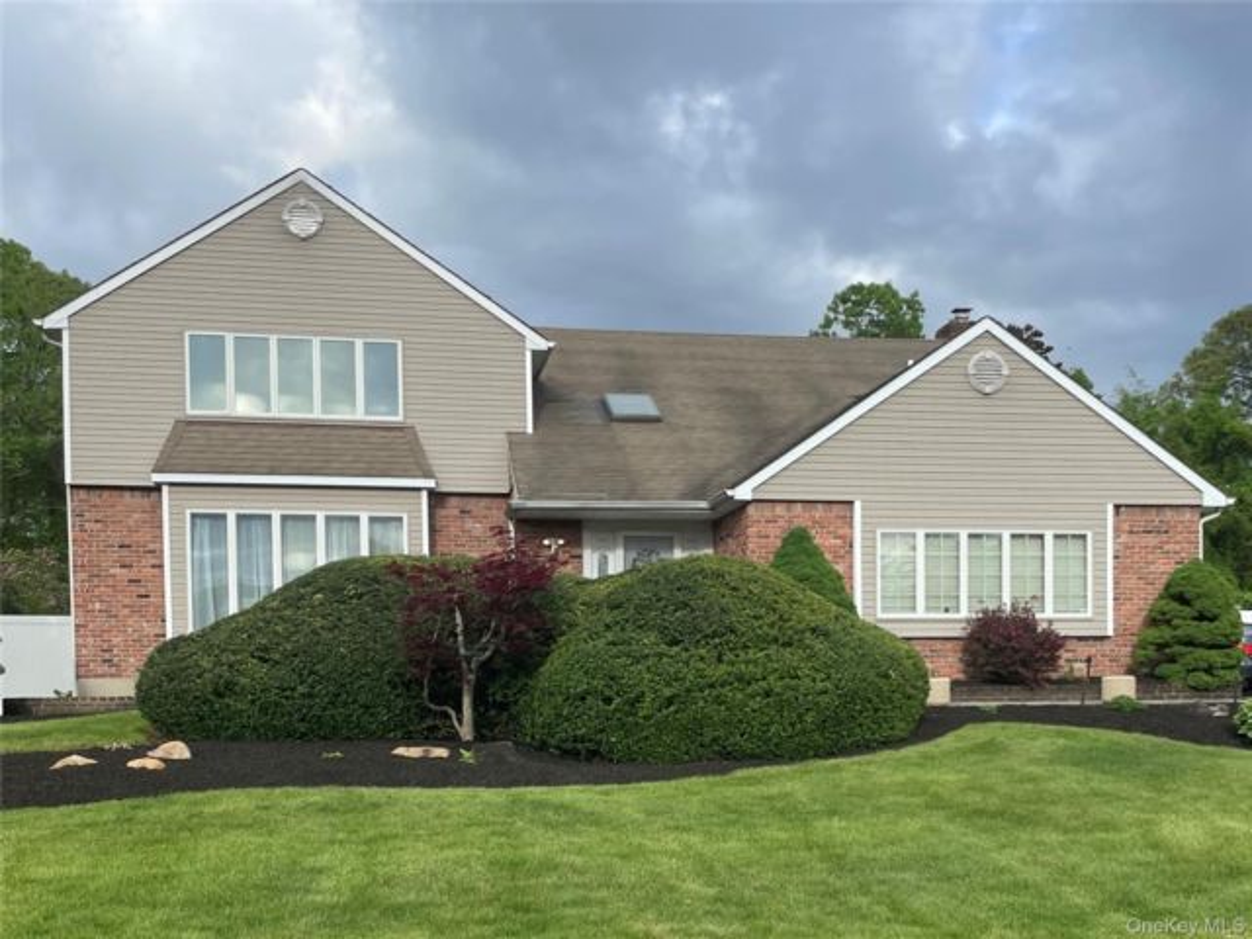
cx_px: 626
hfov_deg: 67.3
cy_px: 470
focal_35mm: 26
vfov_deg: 53.1
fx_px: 940
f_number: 1.6
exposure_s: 1/1595
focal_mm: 4.2
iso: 32
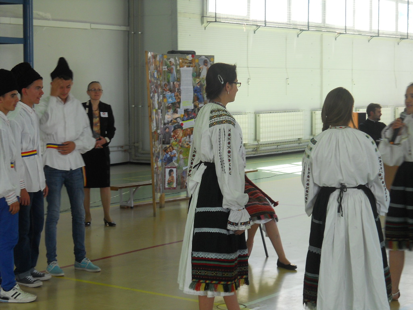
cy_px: 155
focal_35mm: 77
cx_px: 206
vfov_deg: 19.1
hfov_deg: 25.3
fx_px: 919
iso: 125
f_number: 4.4
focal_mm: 12.71
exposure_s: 1/30
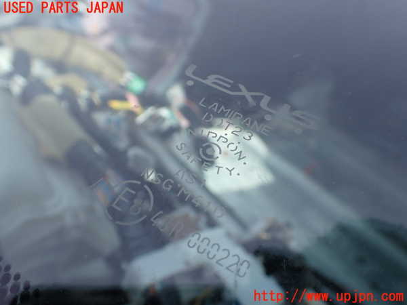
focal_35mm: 30
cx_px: 204
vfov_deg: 46.8
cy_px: 152
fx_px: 353
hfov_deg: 60.0
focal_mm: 5.4
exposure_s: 1/500
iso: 100
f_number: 3.2
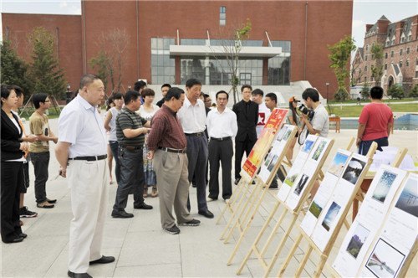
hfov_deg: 58.8
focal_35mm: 32
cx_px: 209
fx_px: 371
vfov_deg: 41.0
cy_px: 139
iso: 200
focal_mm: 32
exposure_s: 1/320
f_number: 11
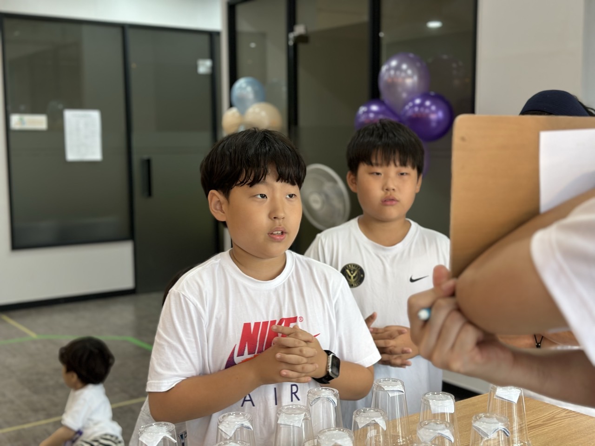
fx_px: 825
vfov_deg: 30.3
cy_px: 223
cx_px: 298
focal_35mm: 48
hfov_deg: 39.7
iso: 80
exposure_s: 1/60
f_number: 1.78
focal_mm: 6.86
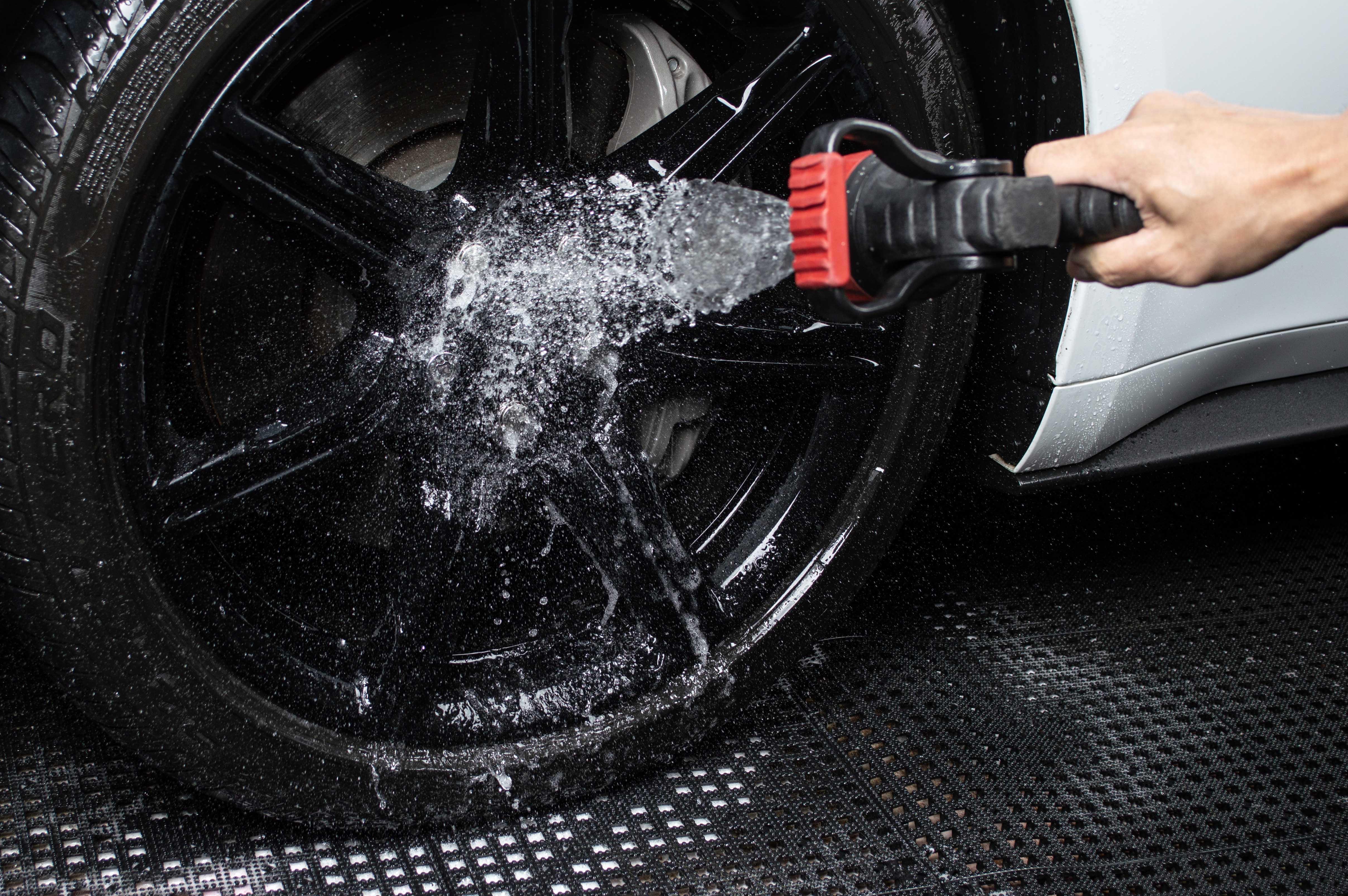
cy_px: 436
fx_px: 2245
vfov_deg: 22.6
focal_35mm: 60
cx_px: 564
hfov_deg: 33.4
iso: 200
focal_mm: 32
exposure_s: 1/200
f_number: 5.6
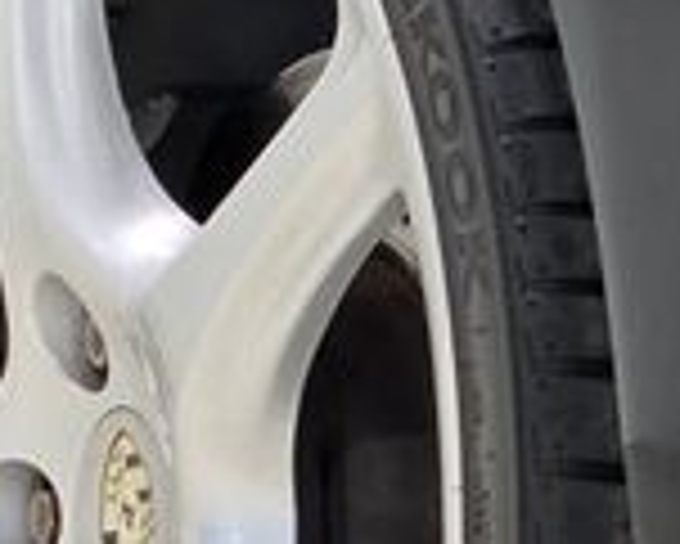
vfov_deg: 5.4
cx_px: -9
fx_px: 5760
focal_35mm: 286
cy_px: 90
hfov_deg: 6.7
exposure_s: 1/120
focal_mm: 7.9
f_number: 2.4
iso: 320
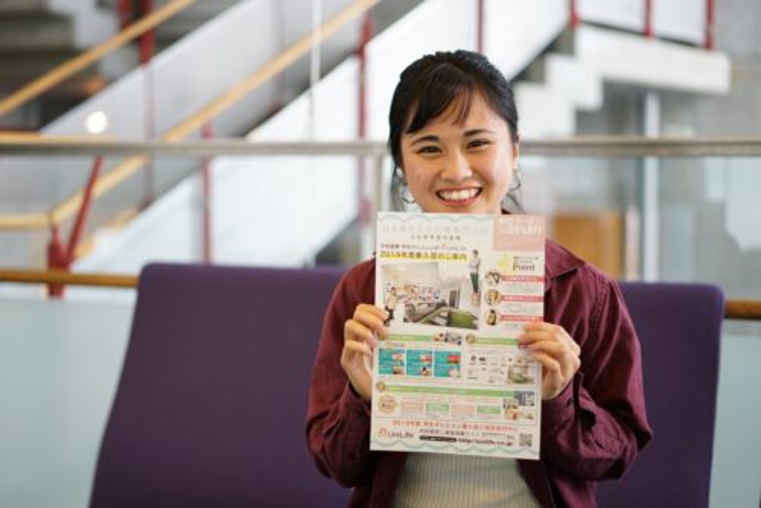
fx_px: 1163
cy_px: 254
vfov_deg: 24.7
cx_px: 380
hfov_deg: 36.2
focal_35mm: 55
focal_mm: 55
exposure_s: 1/60
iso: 320
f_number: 1.8
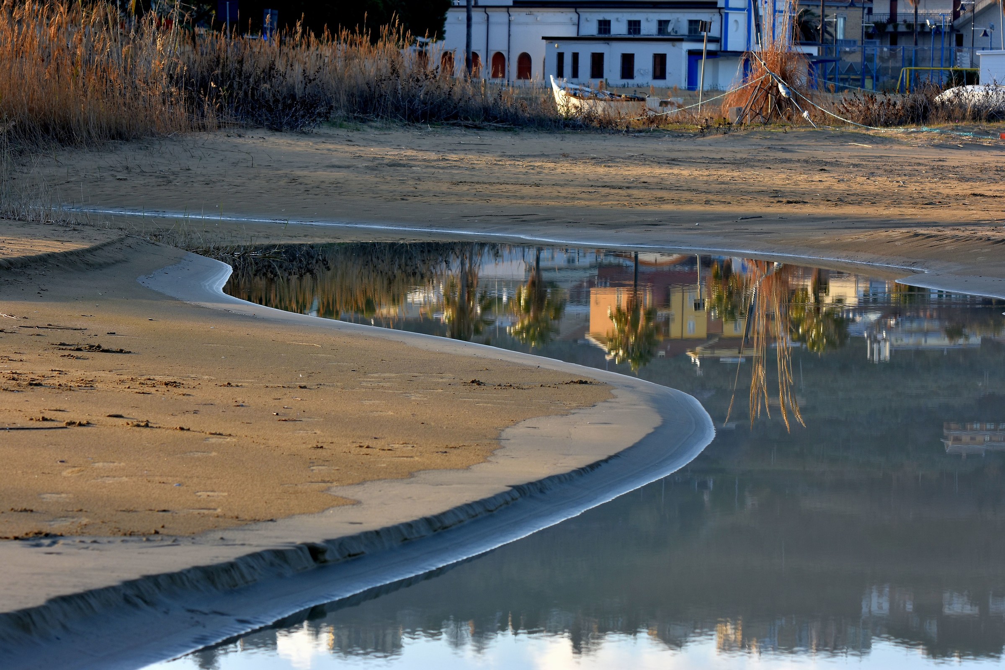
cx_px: 502
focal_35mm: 165
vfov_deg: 8.3
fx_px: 4606
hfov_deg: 12.5
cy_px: 335
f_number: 9
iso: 100
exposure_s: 1/125
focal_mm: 110
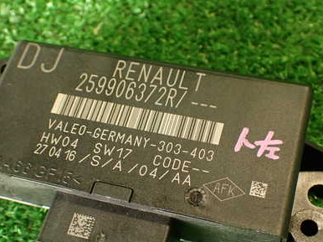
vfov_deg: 26.0
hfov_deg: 34.4
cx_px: 161
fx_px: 522
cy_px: 155
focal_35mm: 56
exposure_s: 1/40
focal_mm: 6.37
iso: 250
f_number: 2.5
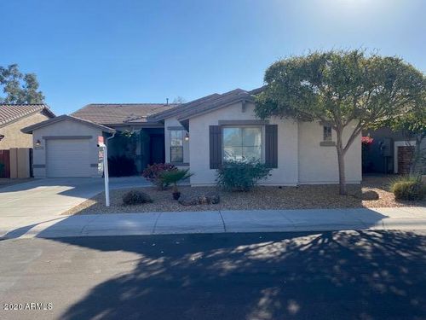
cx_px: 213
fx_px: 320
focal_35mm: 26
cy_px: 160
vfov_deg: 53.1
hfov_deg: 67.3
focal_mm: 4.25
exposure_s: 1/2222
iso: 32
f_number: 1.8
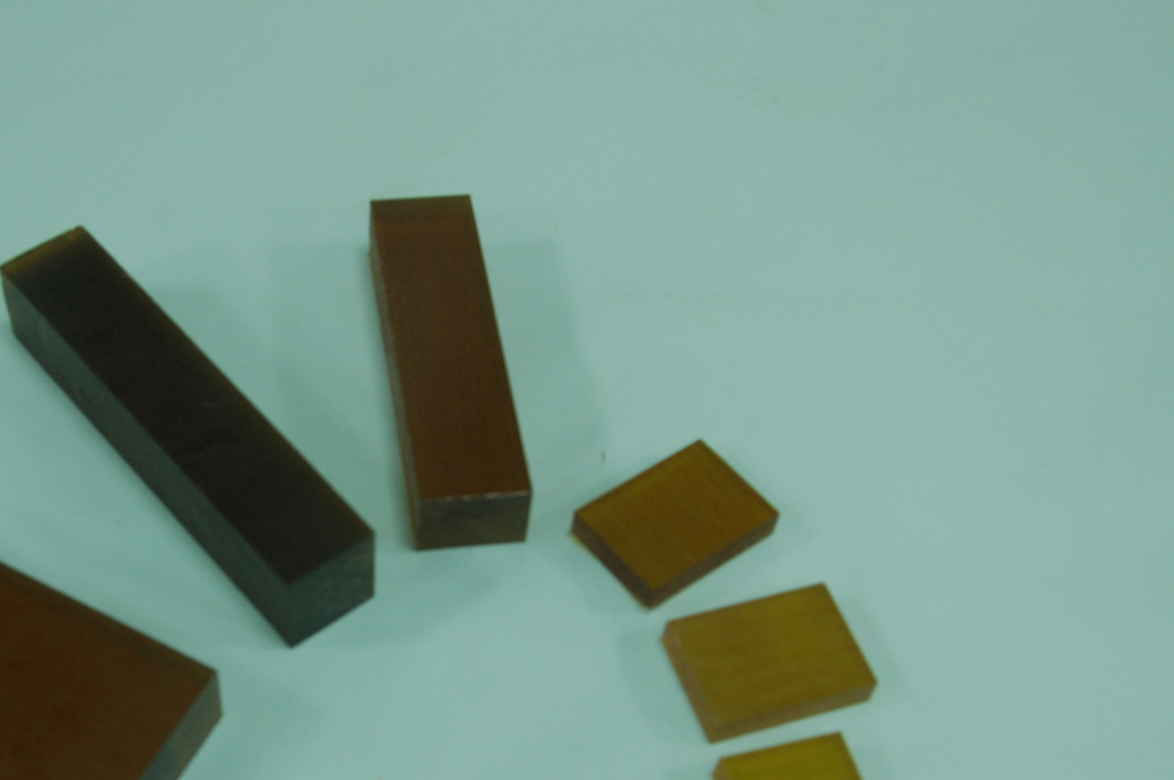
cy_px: 609
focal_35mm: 52
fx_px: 1694
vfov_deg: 25.6
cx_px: 394
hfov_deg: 37.8
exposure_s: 1/30
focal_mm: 22
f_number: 7.1
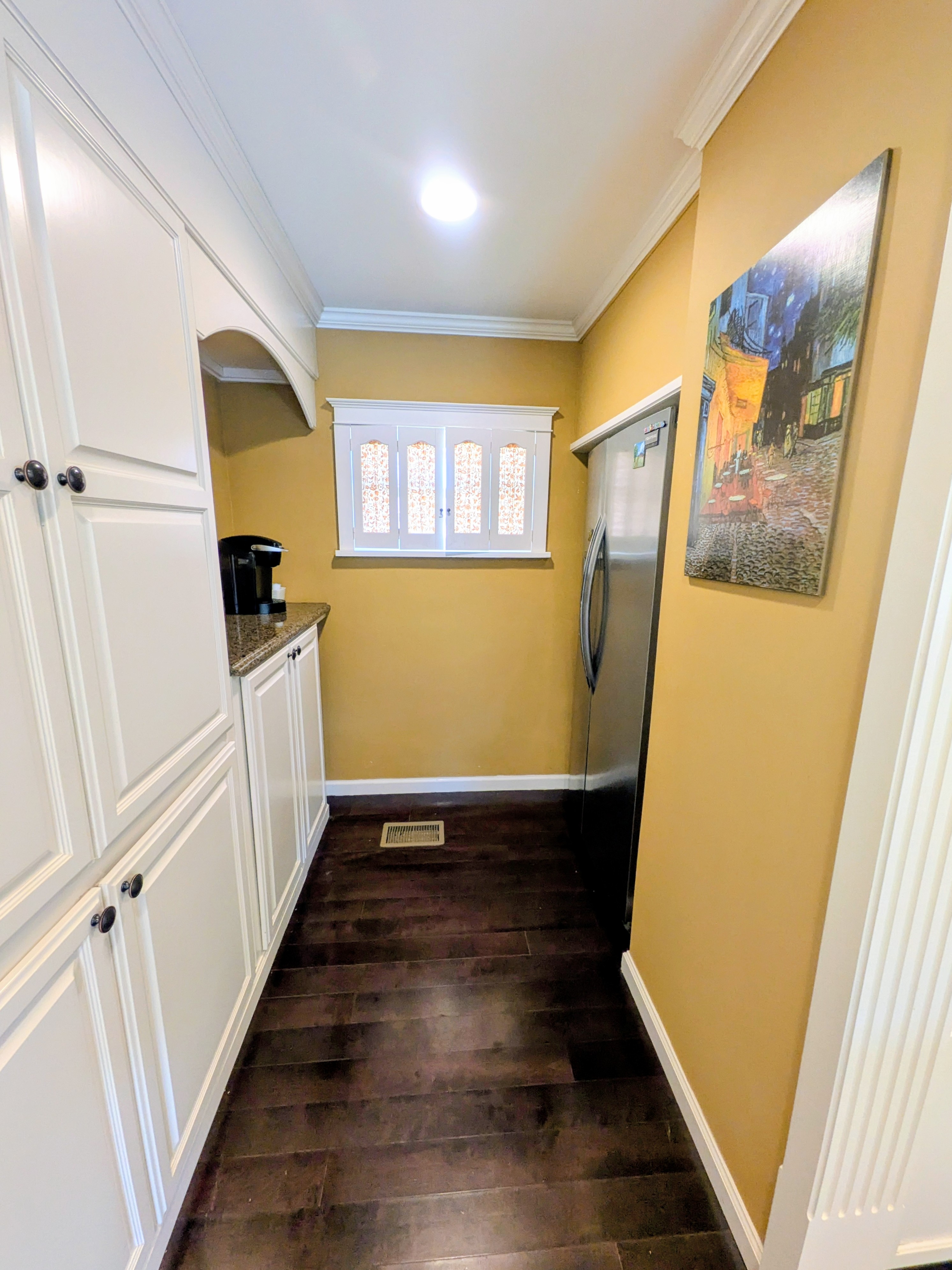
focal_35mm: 14
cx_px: 476
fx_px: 513
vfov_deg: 102.1
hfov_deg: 85.7
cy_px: 635
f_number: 2.2
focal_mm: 1.85
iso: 311
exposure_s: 1/40
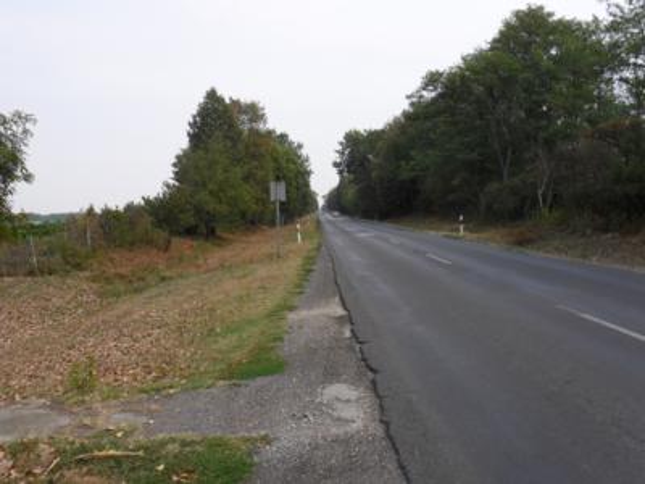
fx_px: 689
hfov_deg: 50.1
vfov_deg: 38.7
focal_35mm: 37
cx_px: 322
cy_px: 242
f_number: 4
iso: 100
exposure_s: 1/750
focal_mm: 6.6
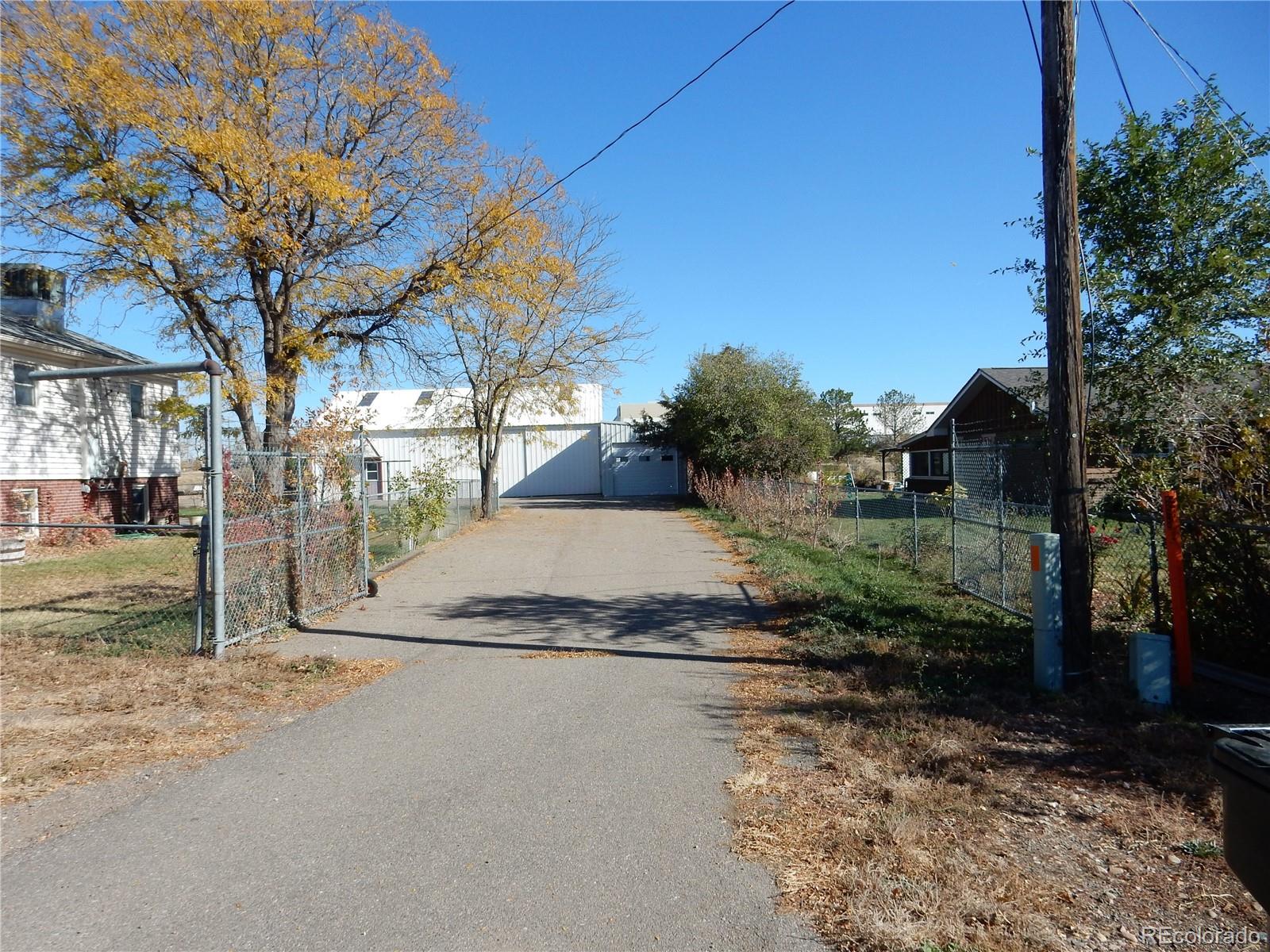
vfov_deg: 54.9
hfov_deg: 69.4
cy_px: 476
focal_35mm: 25
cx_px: 635
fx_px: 917
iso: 125
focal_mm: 4.5
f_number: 3.7
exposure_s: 1/1250
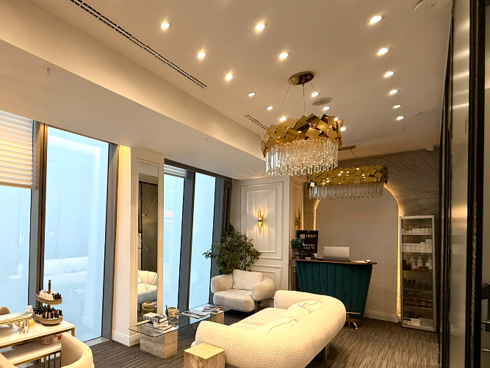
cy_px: 236
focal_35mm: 21
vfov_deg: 62.3
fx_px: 297
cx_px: 127
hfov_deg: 73.8
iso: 100
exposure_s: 1/99
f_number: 2.2
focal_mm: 2.22
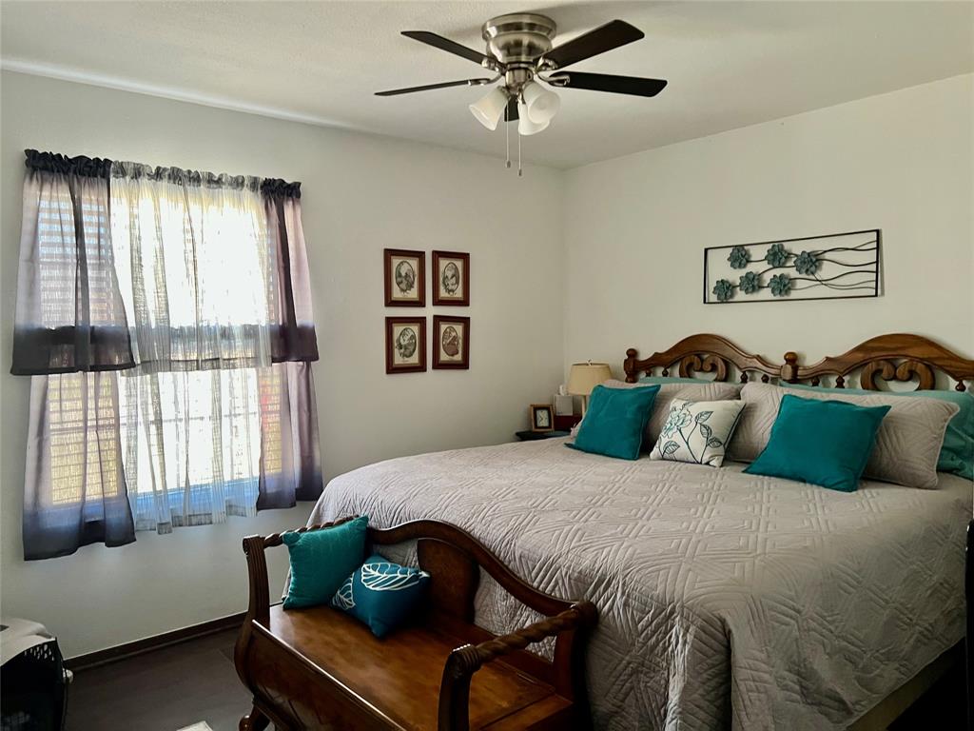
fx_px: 732
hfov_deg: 67.3
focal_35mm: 26
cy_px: 366
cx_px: 487
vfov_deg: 53.1
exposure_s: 1/60
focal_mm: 5.7
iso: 320
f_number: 1.5
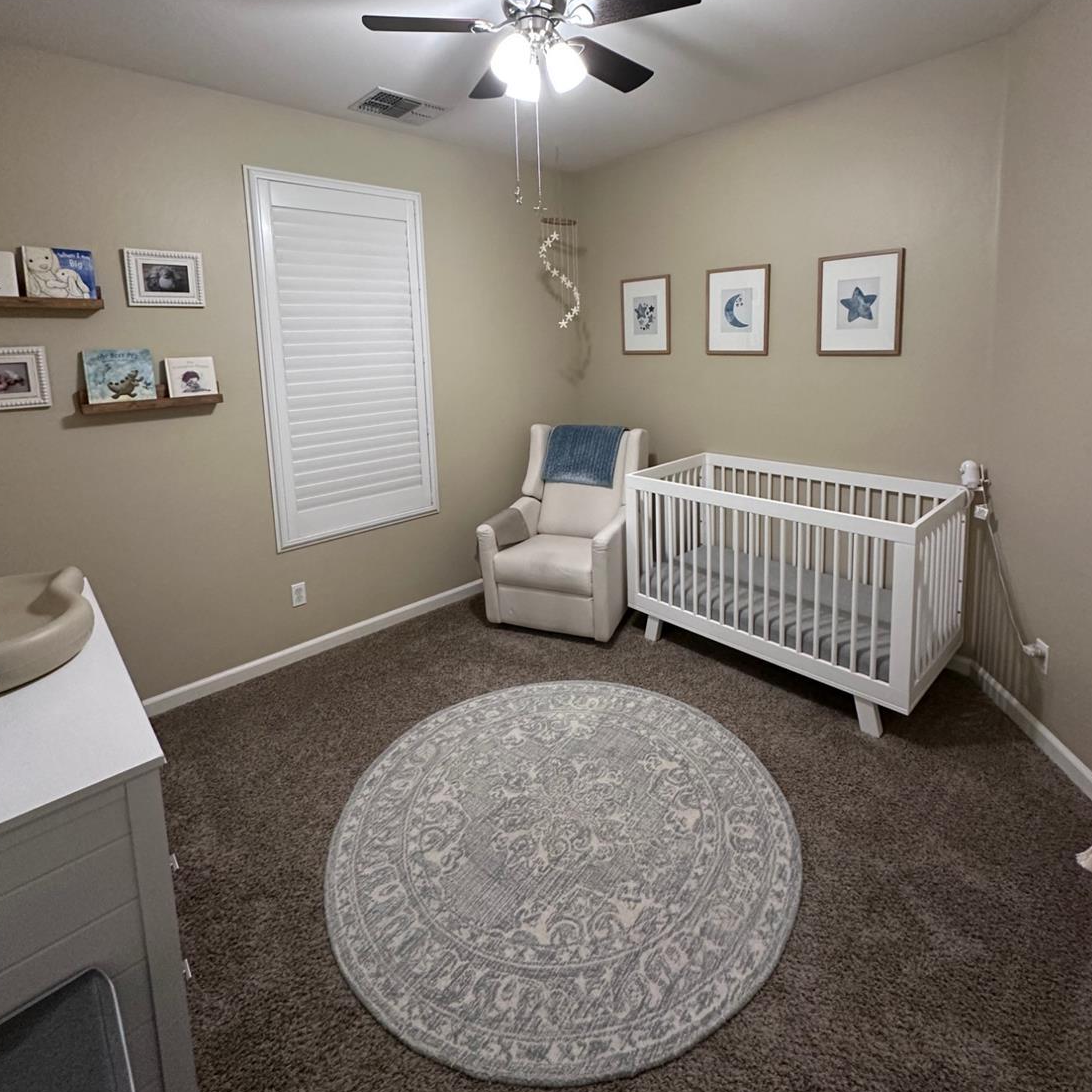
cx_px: 550
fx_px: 607
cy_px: 416
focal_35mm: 17
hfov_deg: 84.0
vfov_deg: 82.5
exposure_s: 1/60
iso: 400
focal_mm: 2.22
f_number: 2.2
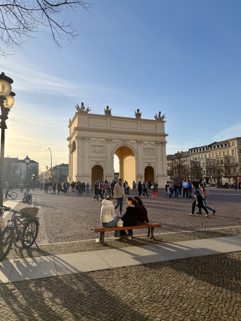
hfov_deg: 56.8
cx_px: 120
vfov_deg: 71.6
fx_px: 223
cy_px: 160
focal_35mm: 24
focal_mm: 6.76
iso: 80
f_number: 1.78
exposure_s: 1/4167
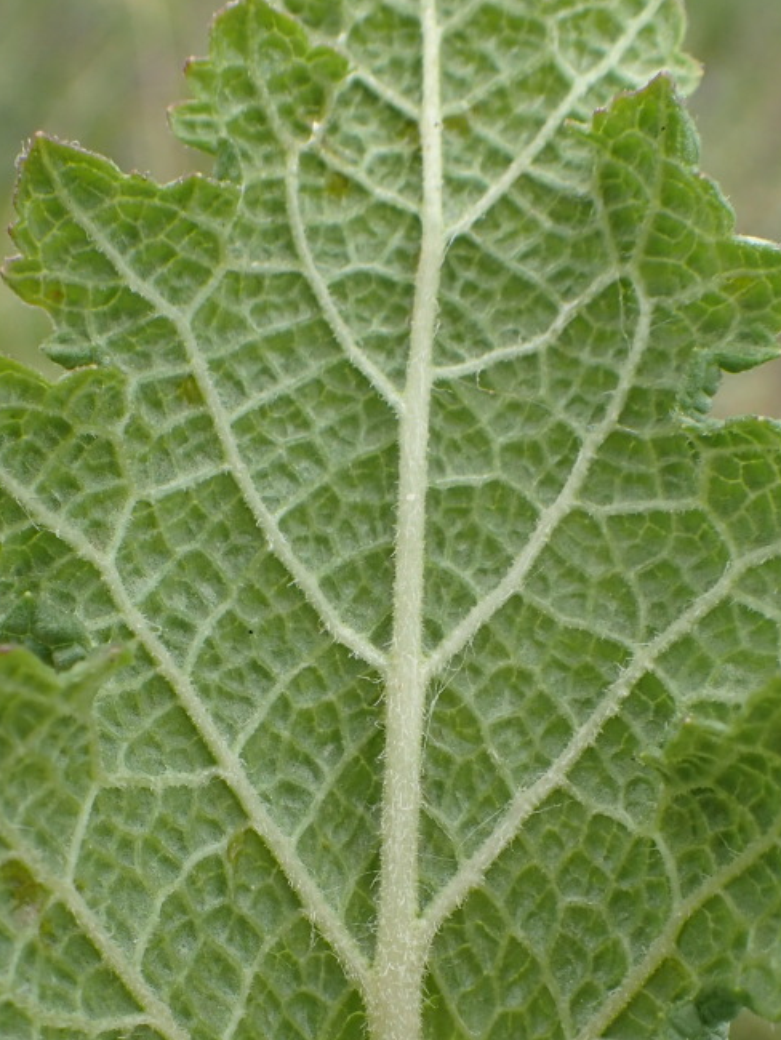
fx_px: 1894
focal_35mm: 63
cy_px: 686
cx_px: 341
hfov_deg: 23.3
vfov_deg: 30.5
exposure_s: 1/500
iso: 100
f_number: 3.2
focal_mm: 5.5
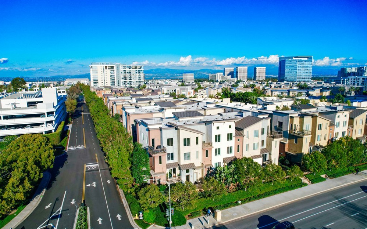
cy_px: 117
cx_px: 181
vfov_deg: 53.0
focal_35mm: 23
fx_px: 230
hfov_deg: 77.1
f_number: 2.8
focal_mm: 8.38
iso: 100
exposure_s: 1/2500
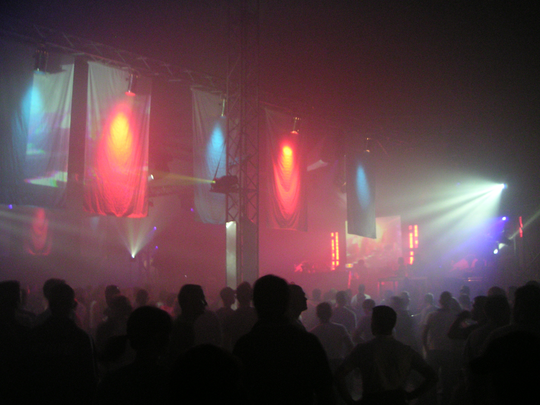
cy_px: 202
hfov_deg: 49.0
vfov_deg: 37.7
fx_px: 593
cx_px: 270
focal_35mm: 38
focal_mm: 6
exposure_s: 1/10
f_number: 2.8
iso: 200
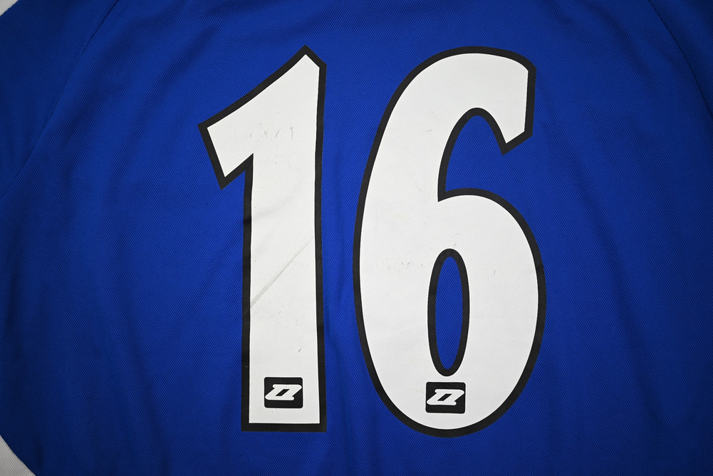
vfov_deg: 38.4
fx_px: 683
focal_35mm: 34
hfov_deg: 55.1
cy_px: 238
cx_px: 356
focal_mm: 34.5
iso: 200
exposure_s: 1/125
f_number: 5
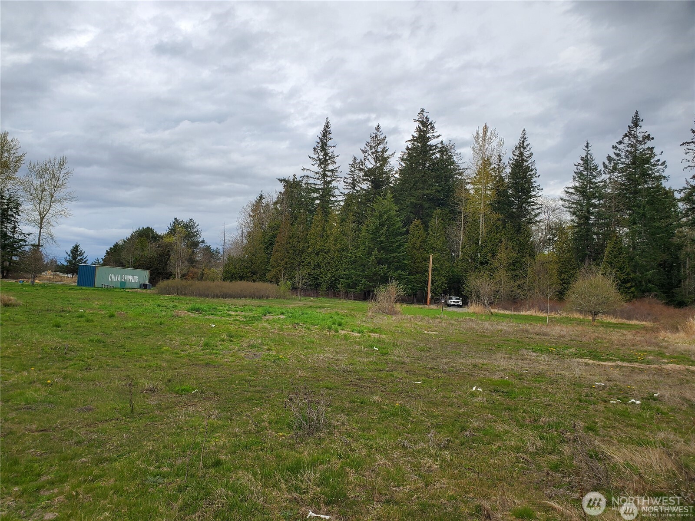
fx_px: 522
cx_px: 348
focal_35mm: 26
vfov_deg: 53.1
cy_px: 260
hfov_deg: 67.3
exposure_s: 1/1414
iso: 50
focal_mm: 4.3
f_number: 2.4
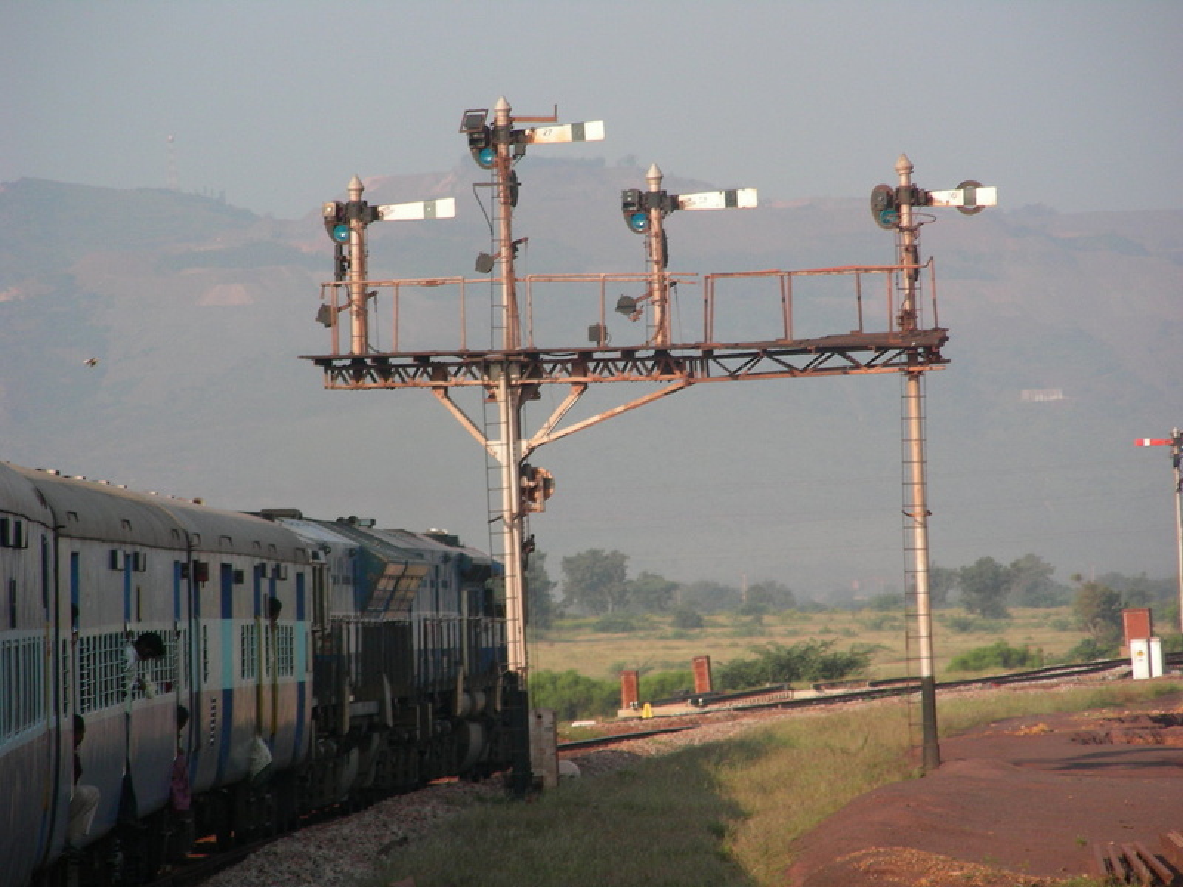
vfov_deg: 5.5
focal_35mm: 269
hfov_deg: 7.4
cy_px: 444
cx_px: 592
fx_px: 9193
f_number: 4
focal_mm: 44.8
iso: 50
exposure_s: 1/387
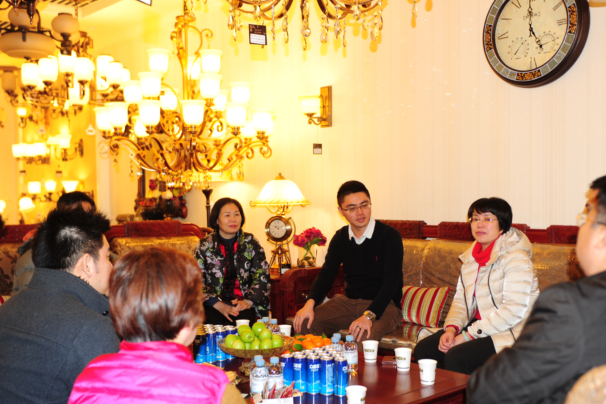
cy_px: 222
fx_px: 707
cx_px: 322
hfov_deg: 46.4
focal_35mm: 42
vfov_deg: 31.8
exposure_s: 1/60
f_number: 3.2
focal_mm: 34
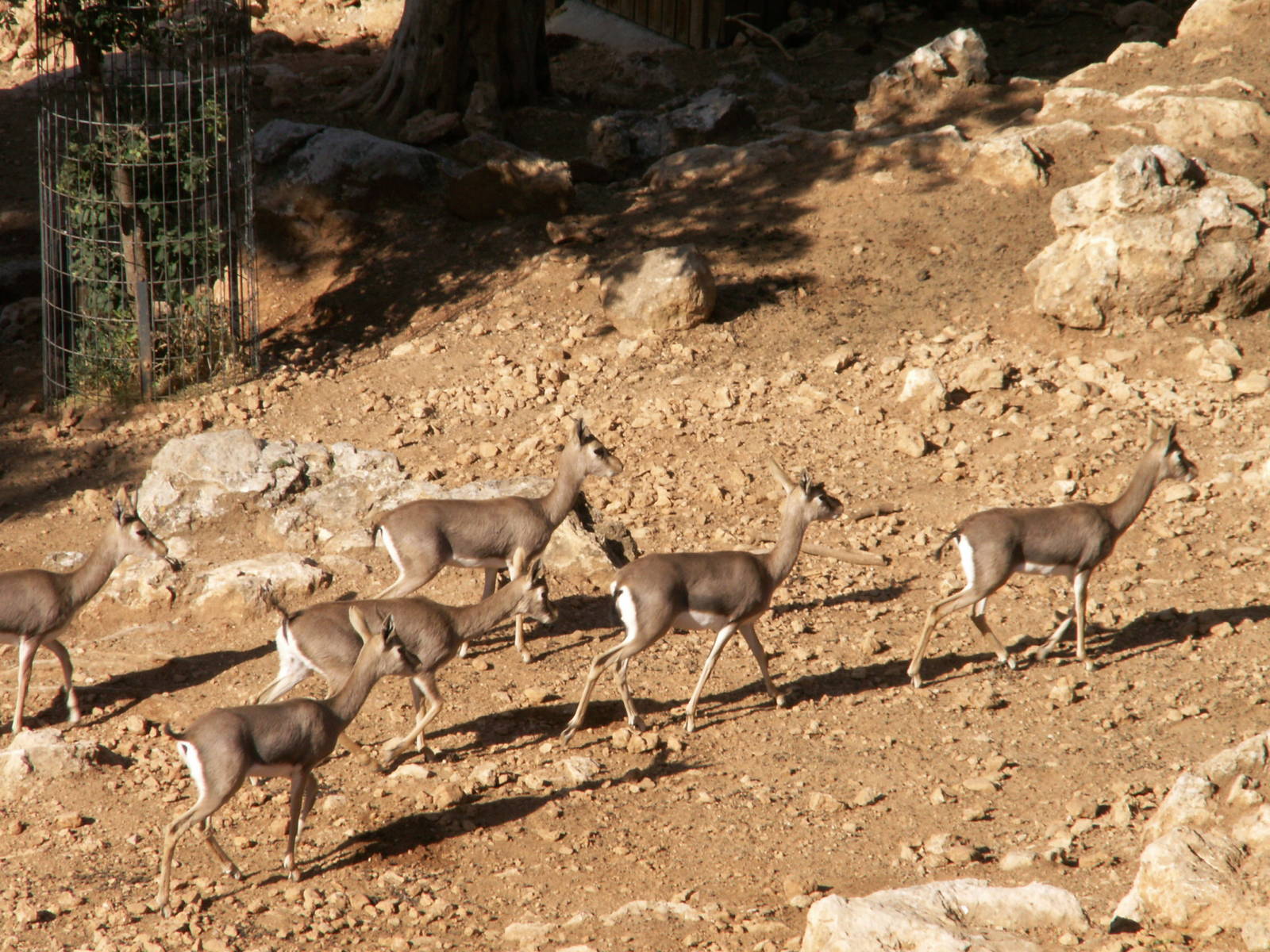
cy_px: 476
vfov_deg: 6.4
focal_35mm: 234
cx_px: 635
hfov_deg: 8.5
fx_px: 8585
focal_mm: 38.29
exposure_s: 1/160
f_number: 8
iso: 50
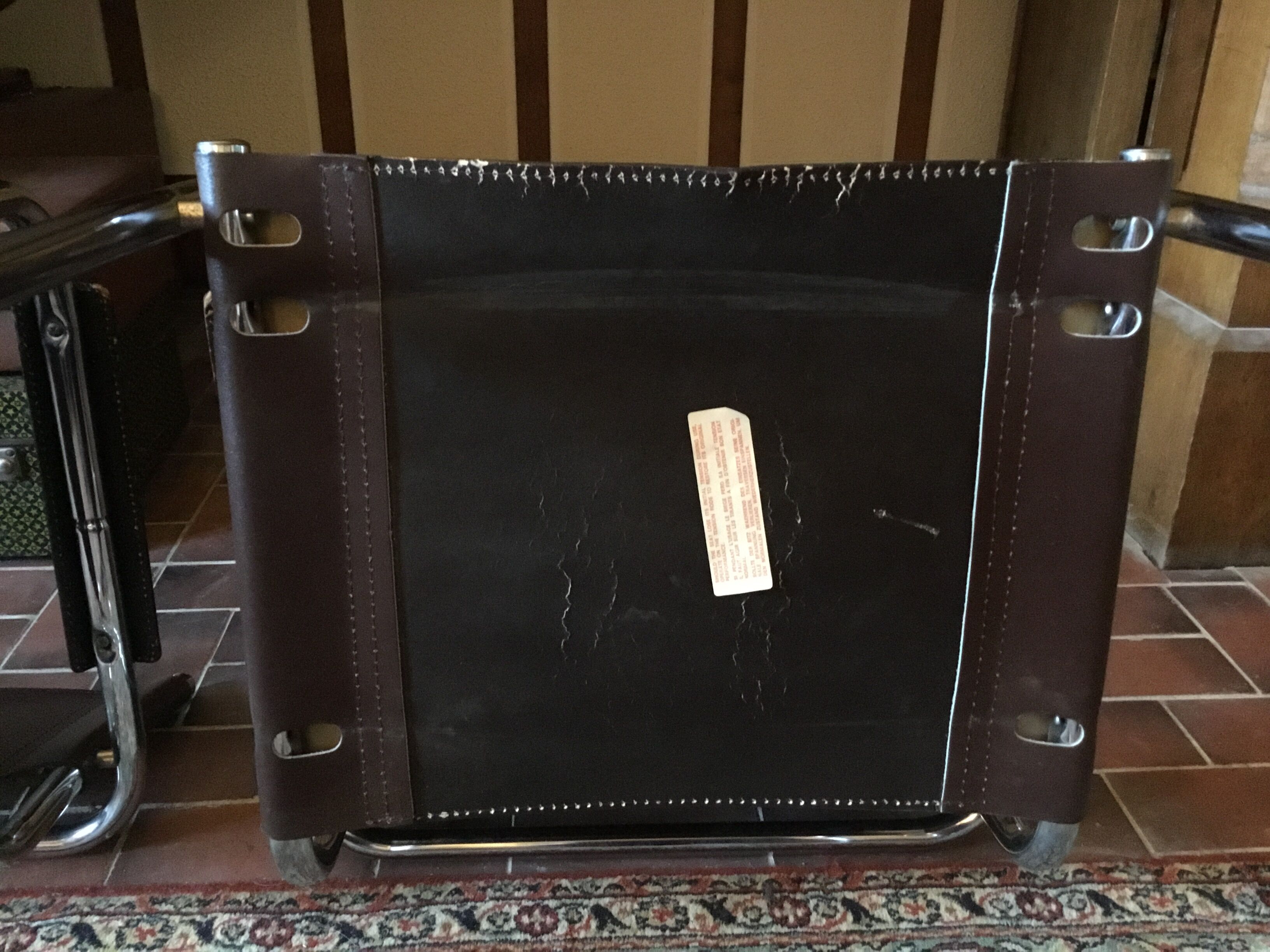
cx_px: 635
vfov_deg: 45.4
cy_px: 476
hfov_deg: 58.4
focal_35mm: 31
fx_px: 1137
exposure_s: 1/17
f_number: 2.4
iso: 800
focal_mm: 3.3
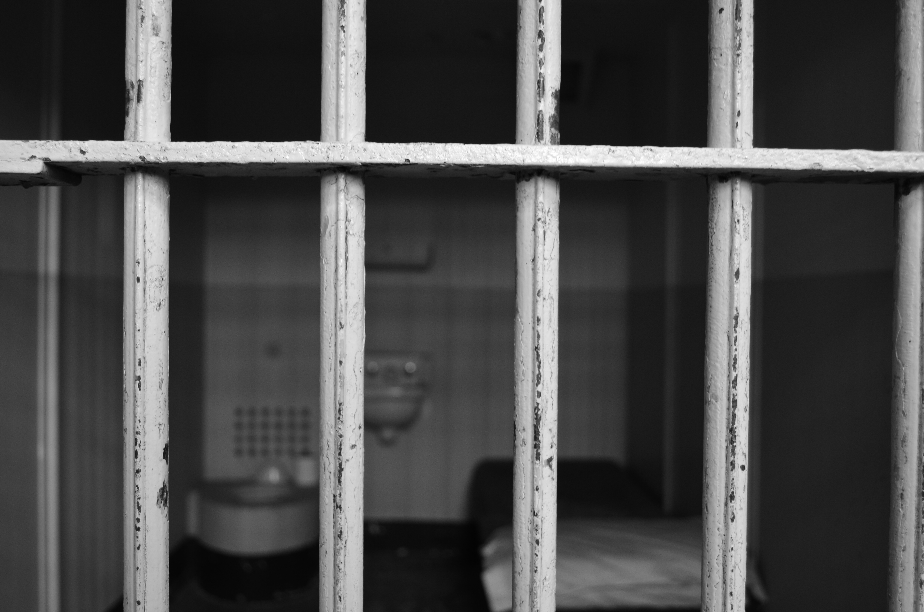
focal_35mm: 39
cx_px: 462
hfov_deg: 49.6
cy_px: 306
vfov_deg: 34.1
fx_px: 999
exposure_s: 1/30
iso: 400
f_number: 4.2
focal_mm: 26
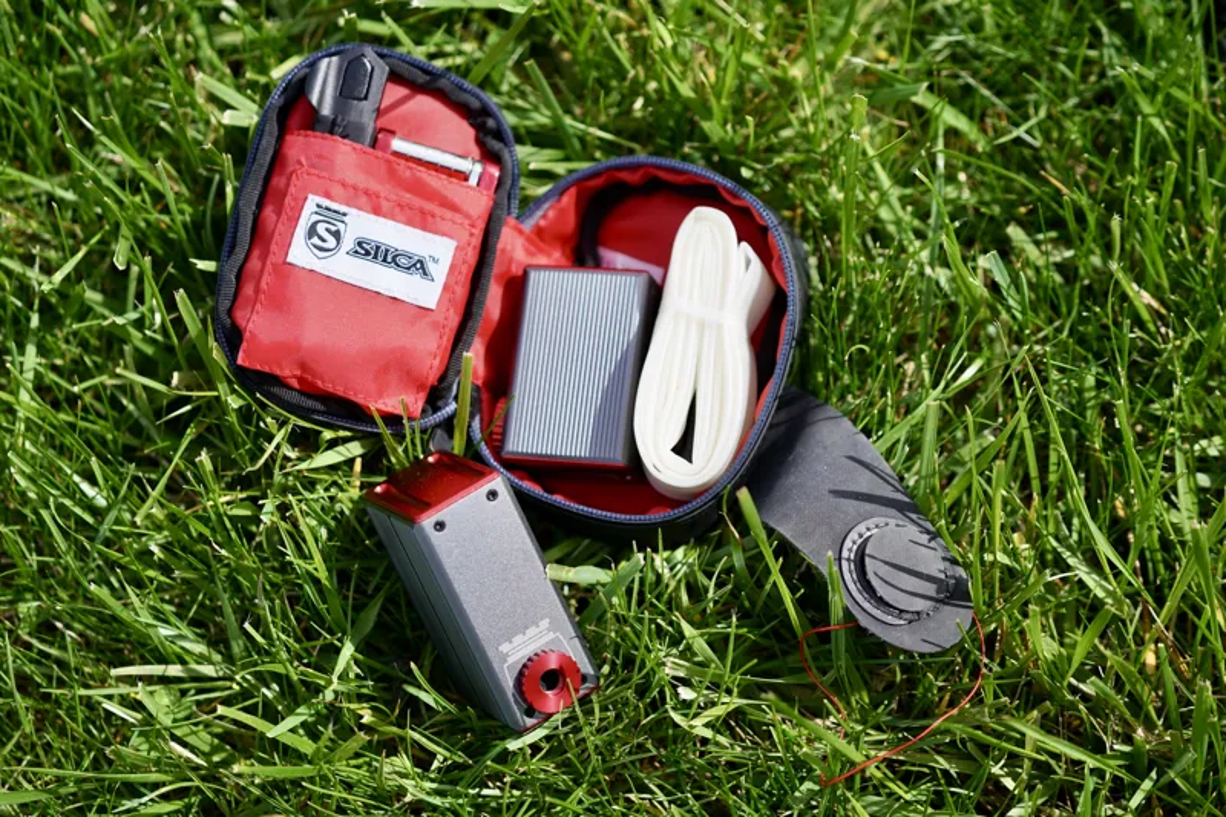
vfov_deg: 19.4
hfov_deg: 28.8
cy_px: 408
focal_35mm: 70
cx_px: 613
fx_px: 2383
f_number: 2.8
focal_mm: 70
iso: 100
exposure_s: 1/1000
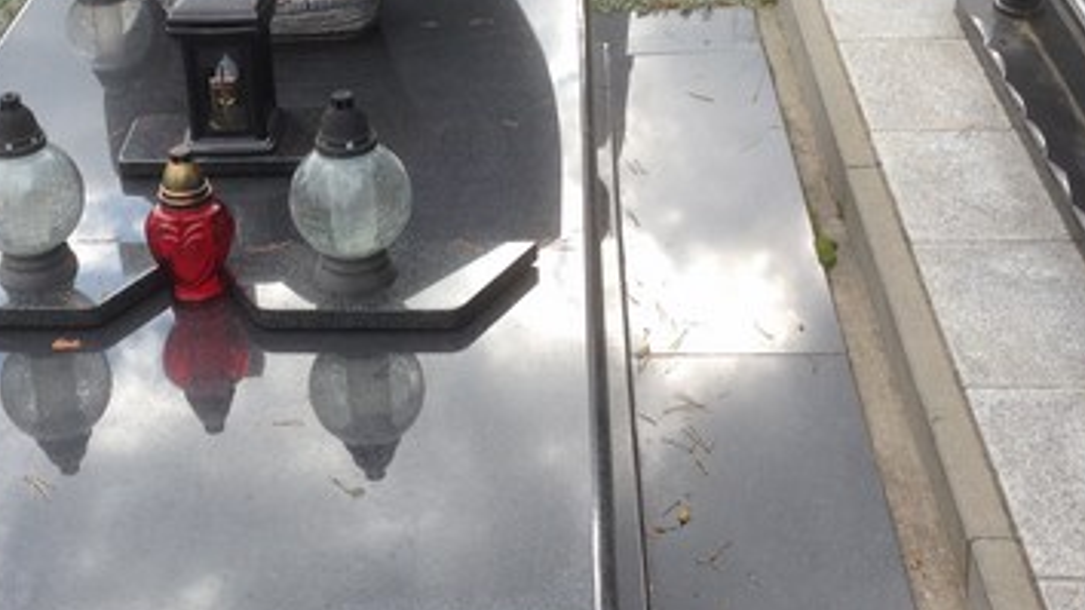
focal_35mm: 65
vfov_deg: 18.2
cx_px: 297
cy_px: 58
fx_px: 1870
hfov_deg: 31.9
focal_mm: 4.12
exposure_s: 1/459
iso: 50
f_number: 2.4
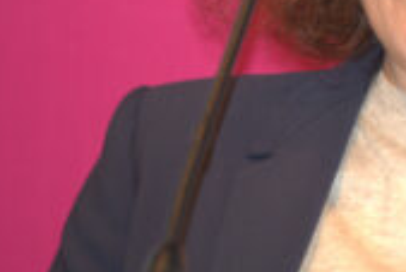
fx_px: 12032
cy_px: -77
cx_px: 495
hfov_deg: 1.9
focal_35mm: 1066
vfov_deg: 1.3
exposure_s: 1/100
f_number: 7.1
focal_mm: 400
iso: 1000
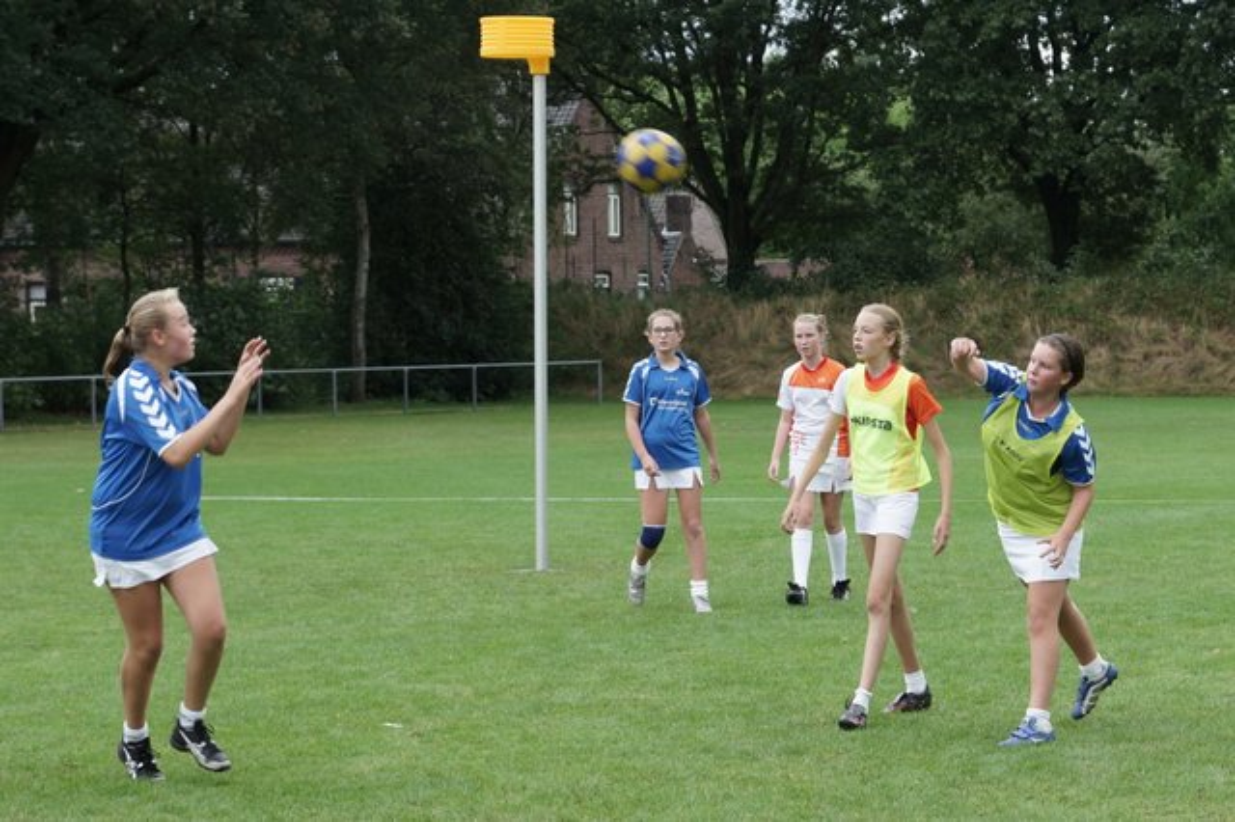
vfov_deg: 18.2
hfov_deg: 27.0
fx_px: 2571
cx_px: 618
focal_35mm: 75
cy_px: 411
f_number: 4
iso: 100
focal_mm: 50
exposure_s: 1/200
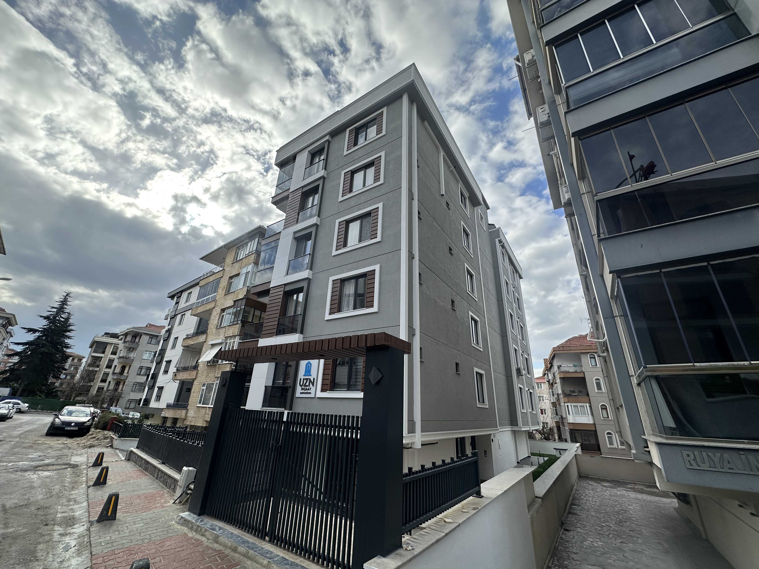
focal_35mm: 14
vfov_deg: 85.7
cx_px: 380
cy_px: 284
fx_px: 307
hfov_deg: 102.1
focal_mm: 2.22
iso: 40
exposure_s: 1/1147
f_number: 2.2
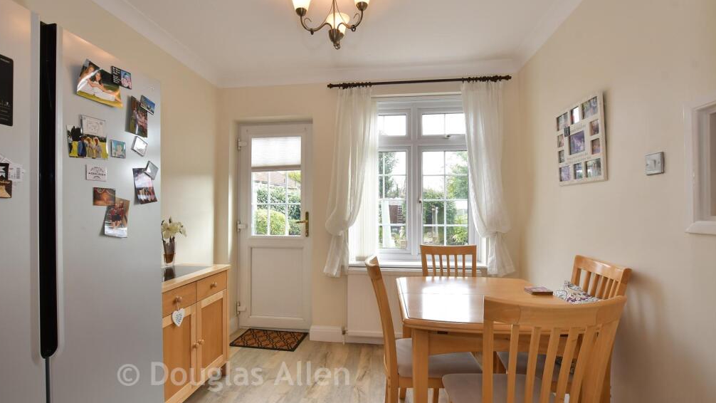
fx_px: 304
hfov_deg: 99.4
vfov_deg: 67.1
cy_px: 208
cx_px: 354
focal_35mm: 16
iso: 400
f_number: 8
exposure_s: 1/50
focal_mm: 10
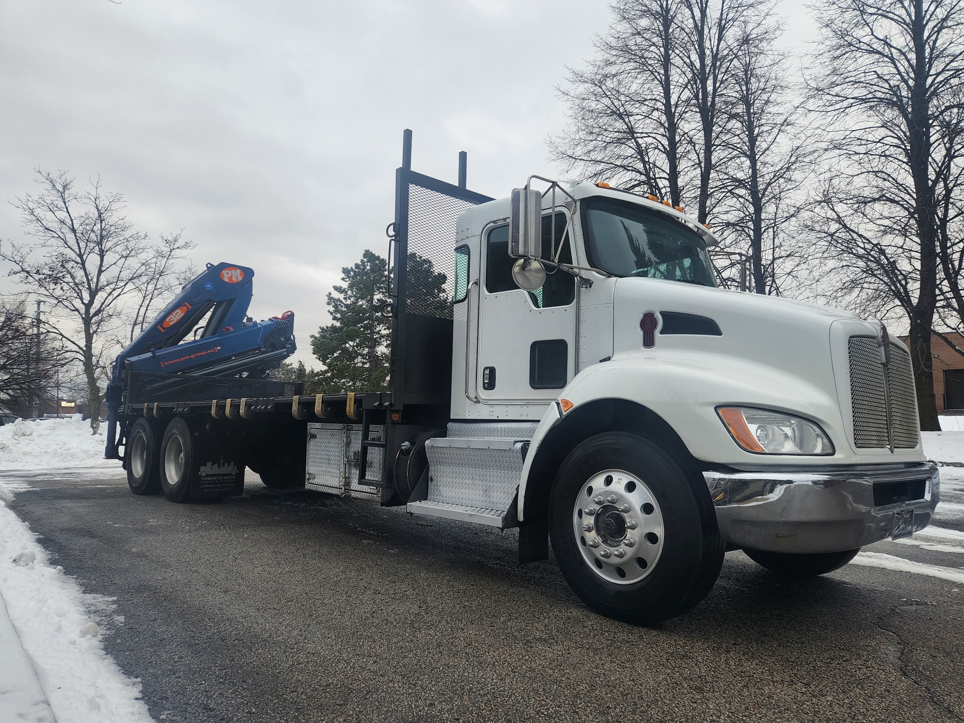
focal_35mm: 24
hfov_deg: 71.6
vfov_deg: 56.8
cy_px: 372
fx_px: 668
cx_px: 500
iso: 25
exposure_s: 1/182
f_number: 1.8
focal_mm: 5.4
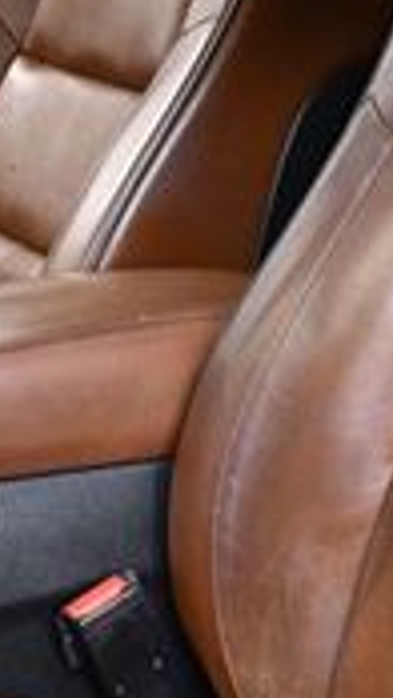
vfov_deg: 15.4
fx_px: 2573
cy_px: 345
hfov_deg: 8.7
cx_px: 305
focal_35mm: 139
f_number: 3.5
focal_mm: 18
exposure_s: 1/125
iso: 2000
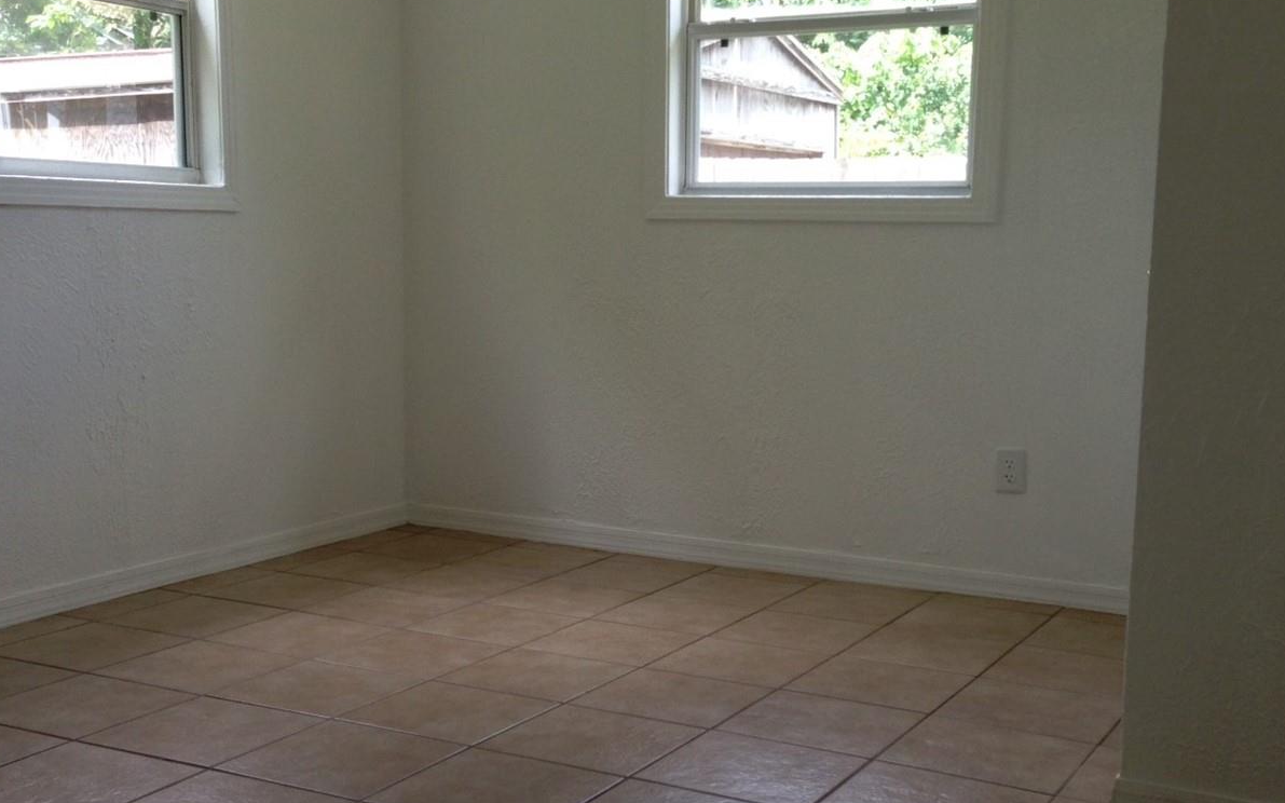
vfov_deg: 27.4
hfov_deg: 42.6
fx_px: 1646
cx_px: 628
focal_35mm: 47
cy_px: 459
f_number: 2.4
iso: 80
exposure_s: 1/120
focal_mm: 4.13
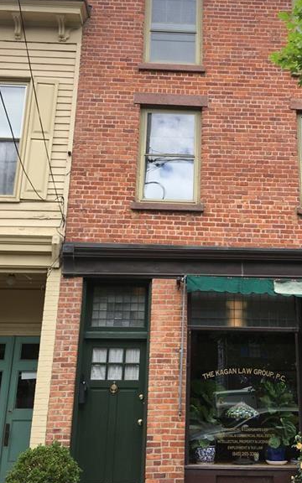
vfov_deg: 48.2
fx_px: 540
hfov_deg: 31.0
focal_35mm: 41
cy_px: 236
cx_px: 200
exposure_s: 1/499
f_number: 2.2
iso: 25
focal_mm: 4.15
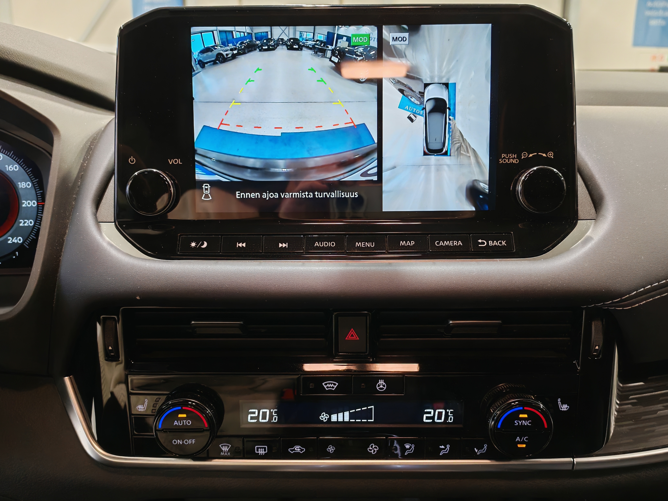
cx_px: 334
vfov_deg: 42.9
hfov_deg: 55.4
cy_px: 250
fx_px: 637
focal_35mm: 33
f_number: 1.9
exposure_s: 1/50
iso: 800
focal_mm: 6.12
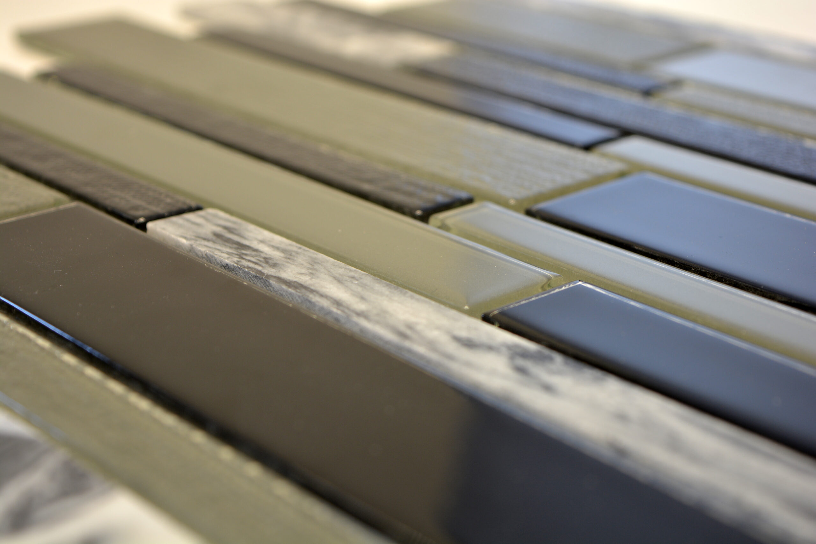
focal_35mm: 72
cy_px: 272
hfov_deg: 28.1
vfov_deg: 18.9
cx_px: 408
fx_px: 1632
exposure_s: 1/13
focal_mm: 48
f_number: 5.3
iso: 160
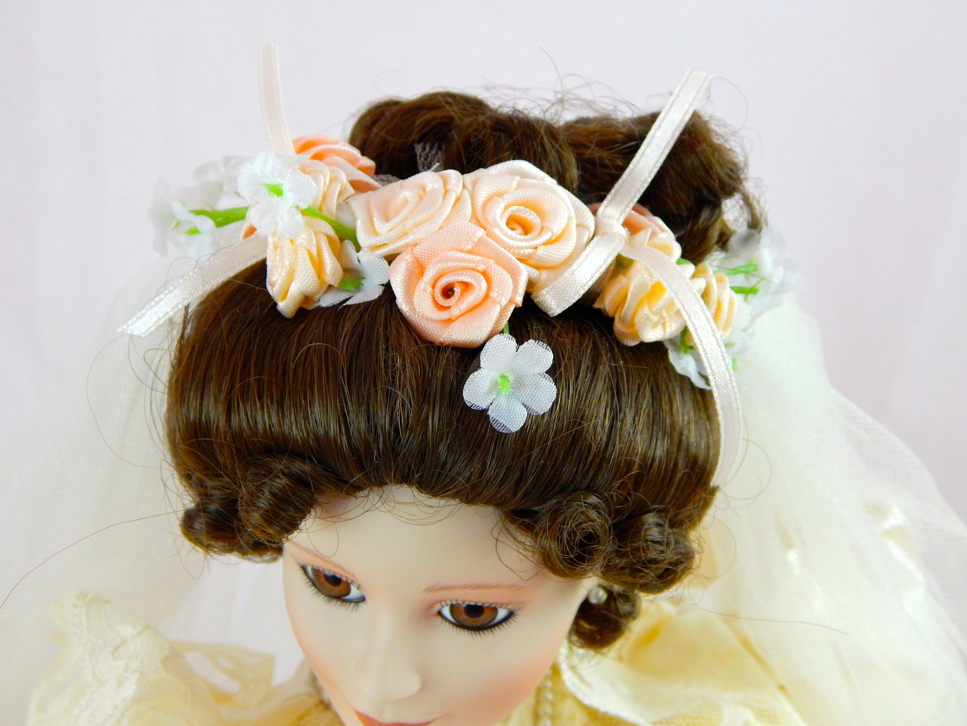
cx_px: 484
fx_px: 1704
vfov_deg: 24.0
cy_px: 363
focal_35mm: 61
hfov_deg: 31.7
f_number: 4
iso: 400
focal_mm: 10.9
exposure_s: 1/60
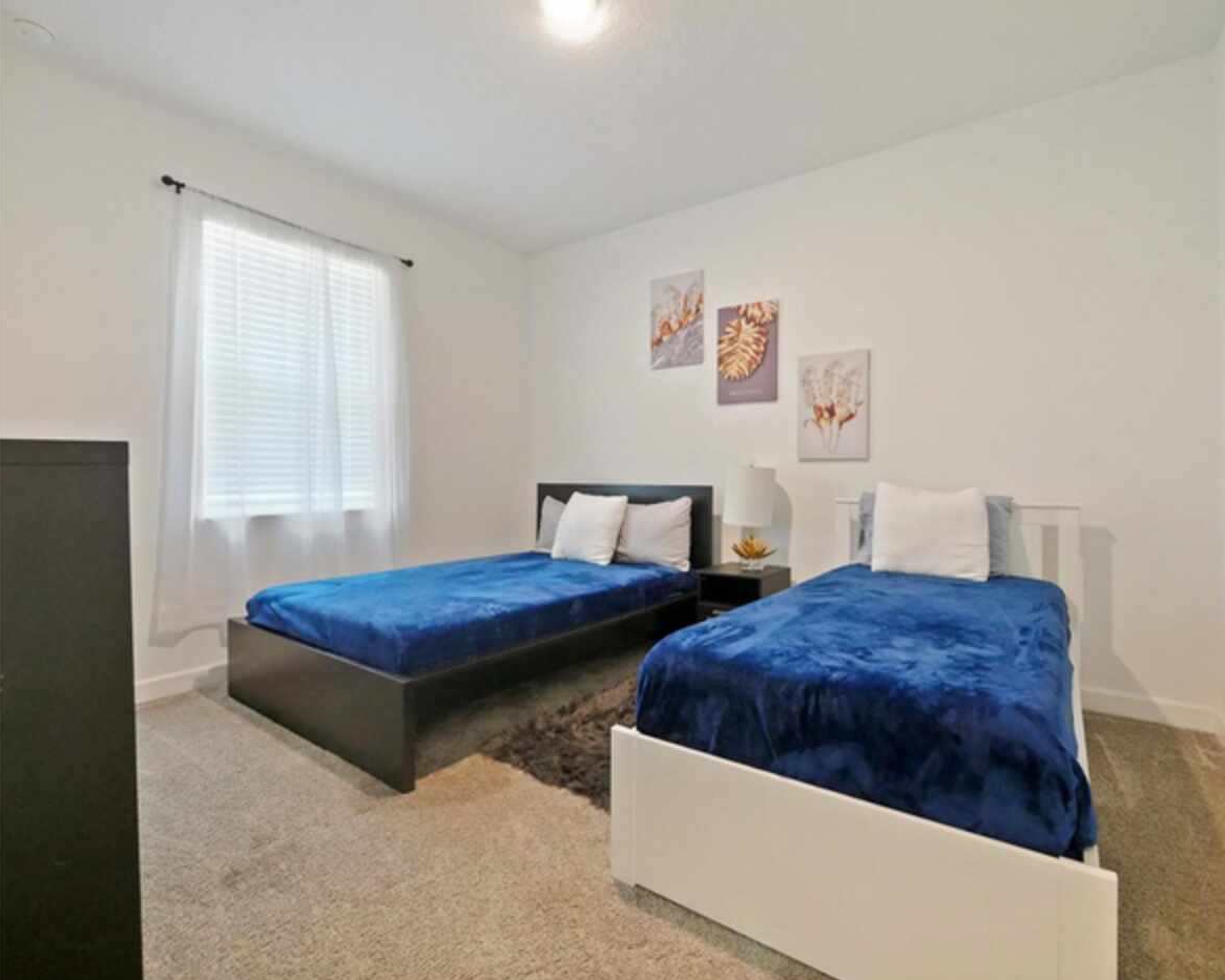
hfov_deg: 96.5
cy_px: 487
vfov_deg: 84.0
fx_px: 544
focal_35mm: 15
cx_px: 670
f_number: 4
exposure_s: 1/30
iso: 3200
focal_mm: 7
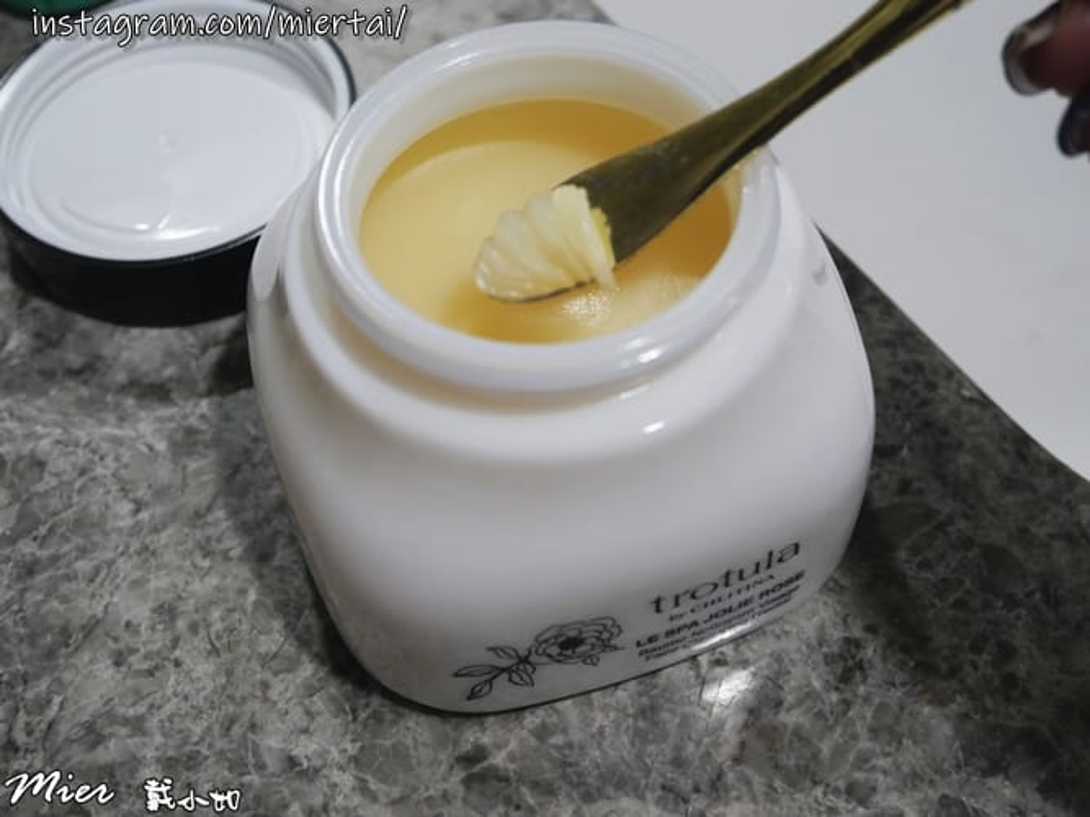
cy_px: 408
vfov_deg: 32.9
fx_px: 1385
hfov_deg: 43.0
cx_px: 545
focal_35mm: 44
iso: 1000
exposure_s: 1/60
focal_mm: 22
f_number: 4.9
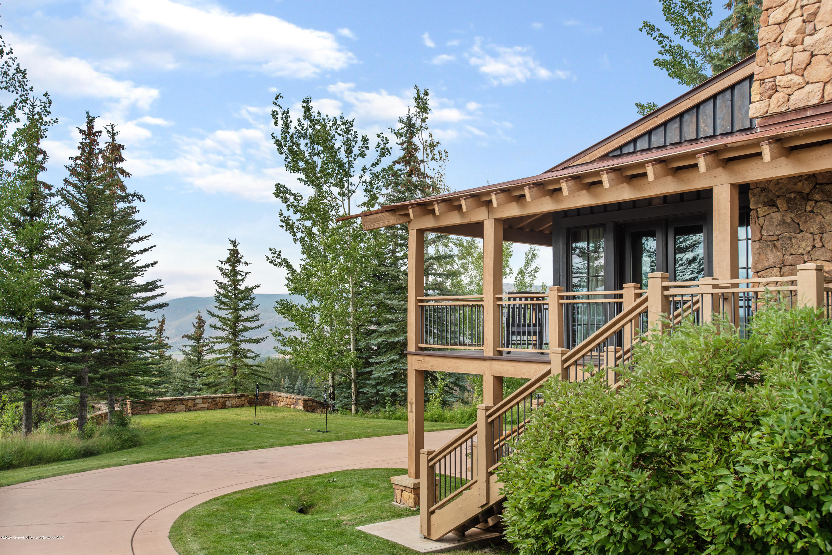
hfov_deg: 58.7
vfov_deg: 41.1
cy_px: 278
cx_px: 416
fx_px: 740
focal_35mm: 32
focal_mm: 32
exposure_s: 1/250
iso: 100
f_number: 7.1
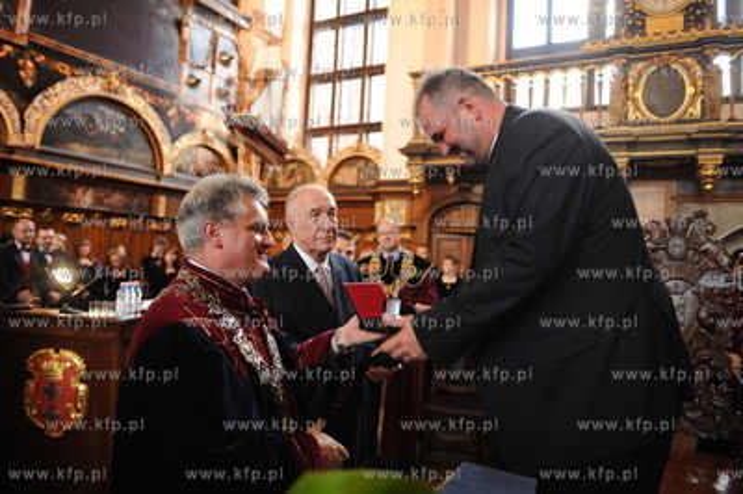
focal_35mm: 24
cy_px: 247
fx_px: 495
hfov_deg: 73.8
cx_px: 372
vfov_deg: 53.1
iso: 1000
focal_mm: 24
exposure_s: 1/50
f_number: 2.8
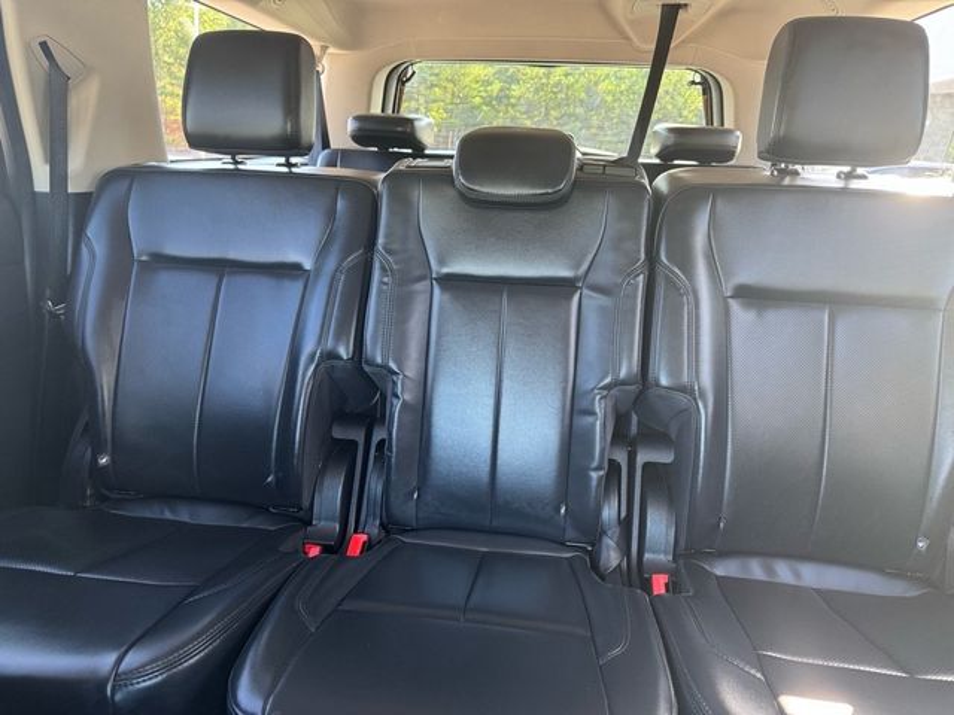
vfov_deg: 56.8
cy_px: 358
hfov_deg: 71.6
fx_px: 661
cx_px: 477
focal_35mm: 24
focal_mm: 6.76
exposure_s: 1/60
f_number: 1.78
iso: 400
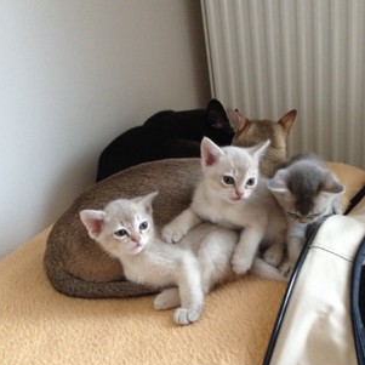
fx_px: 501
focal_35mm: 42
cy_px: 199
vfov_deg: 40.0
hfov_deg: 40.0
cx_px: 182
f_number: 2.4
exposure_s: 1/15
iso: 400
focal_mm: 4.28
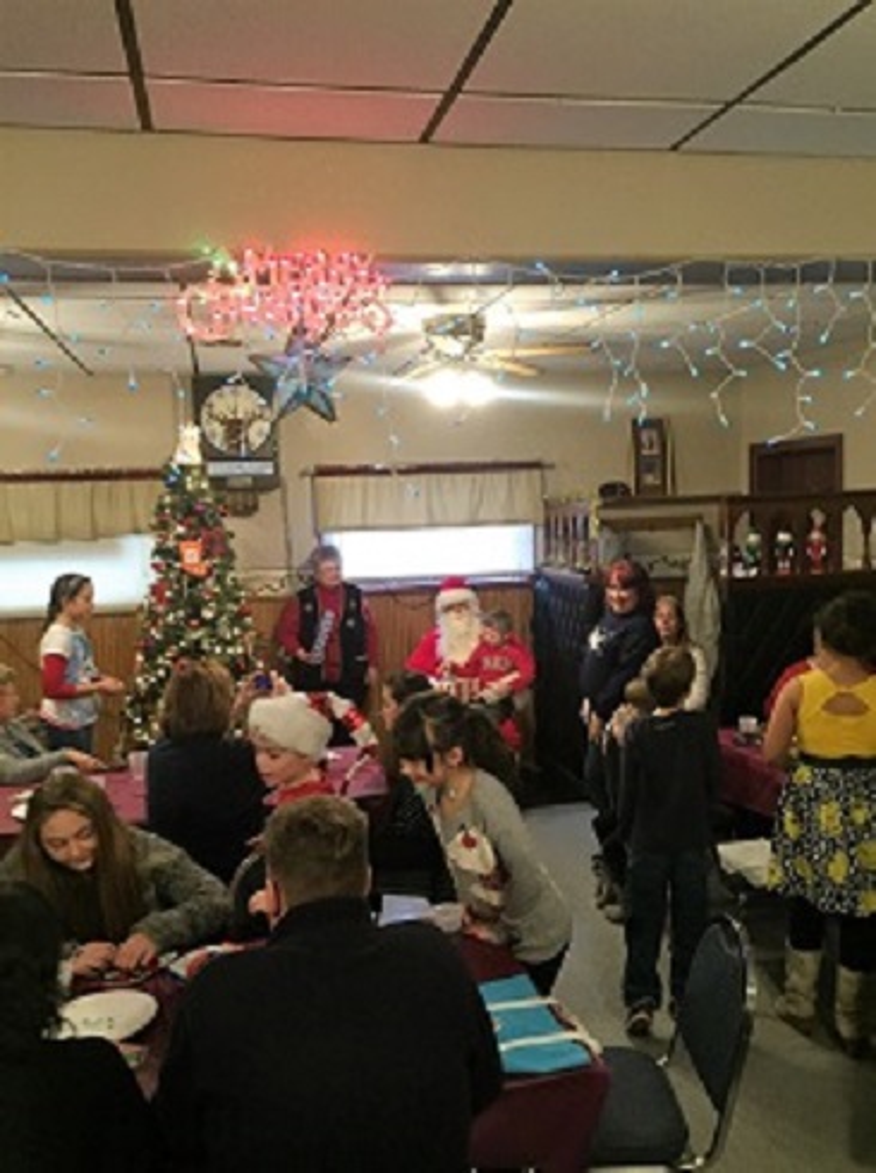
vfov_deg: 61.7
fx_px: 981
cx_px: 438
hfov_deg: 48.1
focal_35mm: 29
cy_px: 586
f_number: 2.2
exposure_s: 1/30
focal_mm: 4.15
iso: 200
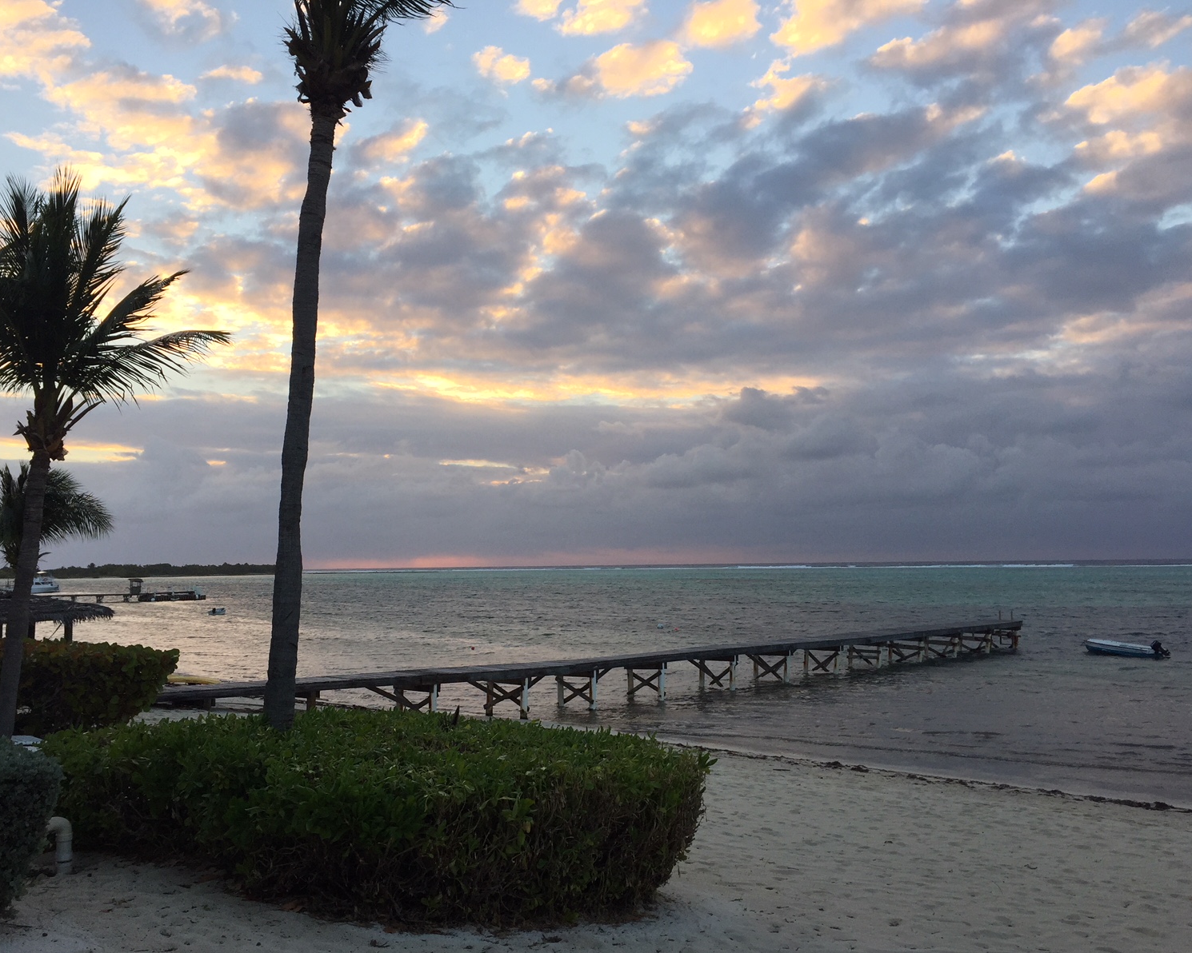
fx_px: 1094
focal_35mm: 31
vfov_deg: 47.1
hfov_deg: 57.1
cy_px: 488
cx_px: 556
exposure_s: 1/408
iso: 32
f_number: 2.2
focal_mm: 4.15
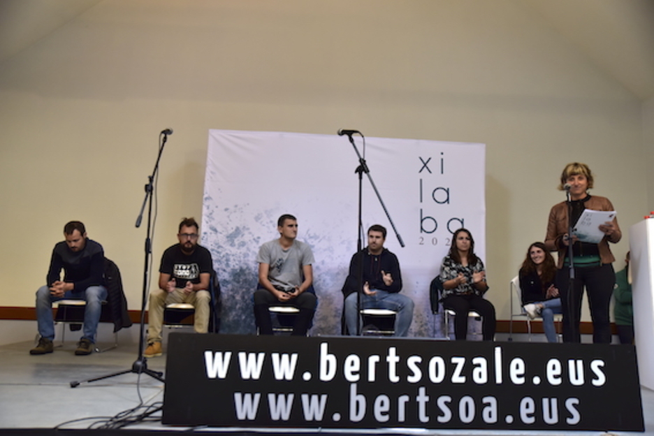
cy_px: 218
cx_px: 327
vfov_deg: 41.1
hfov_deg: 58.7
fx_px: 581
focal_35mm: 32
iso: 1000
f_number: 2.8
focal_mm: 32
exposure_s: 1/125
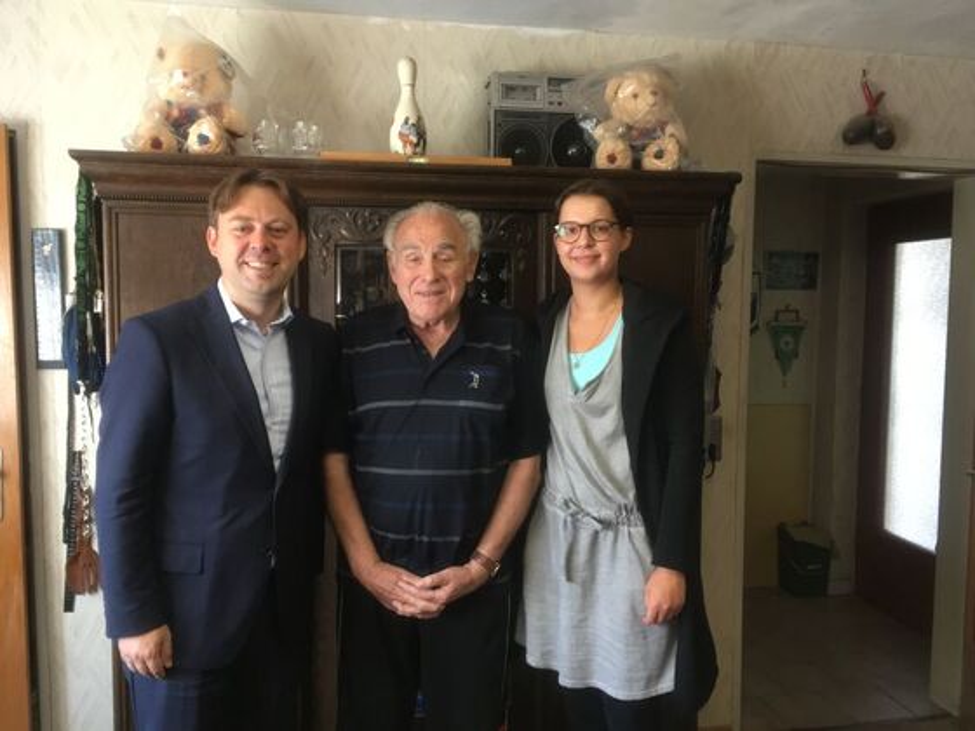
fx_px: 817
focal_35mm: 29
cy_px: 366
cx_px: 488
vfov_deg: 48.2
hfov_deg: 61.7
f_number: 2.2
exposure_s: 1/33
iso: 125
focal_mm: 4.15
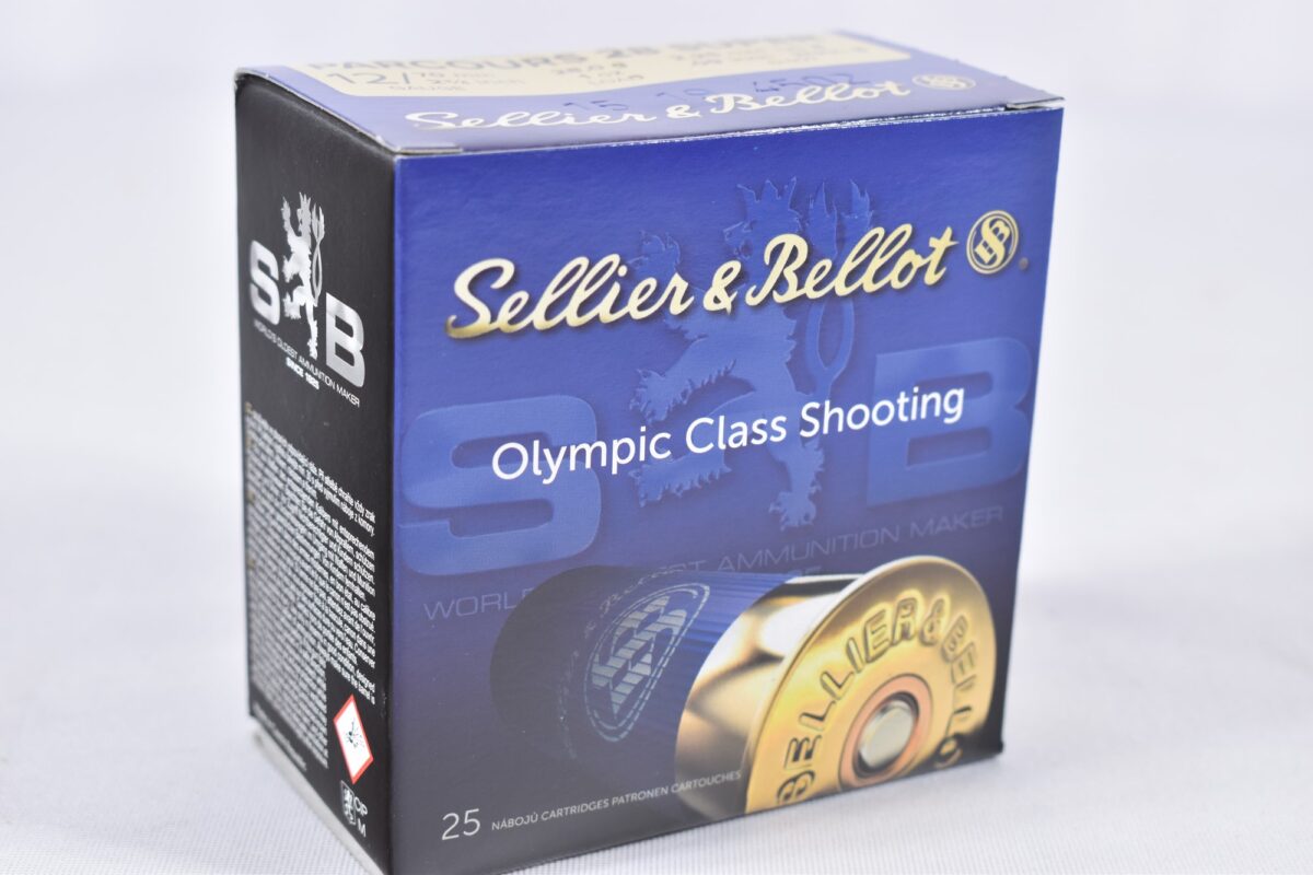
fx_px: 2516
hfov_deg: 29.2
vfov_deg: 19.7
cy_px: 438
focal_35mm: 69
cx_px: 656
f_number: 5.3
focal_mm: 46
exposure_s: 1/40
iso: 640
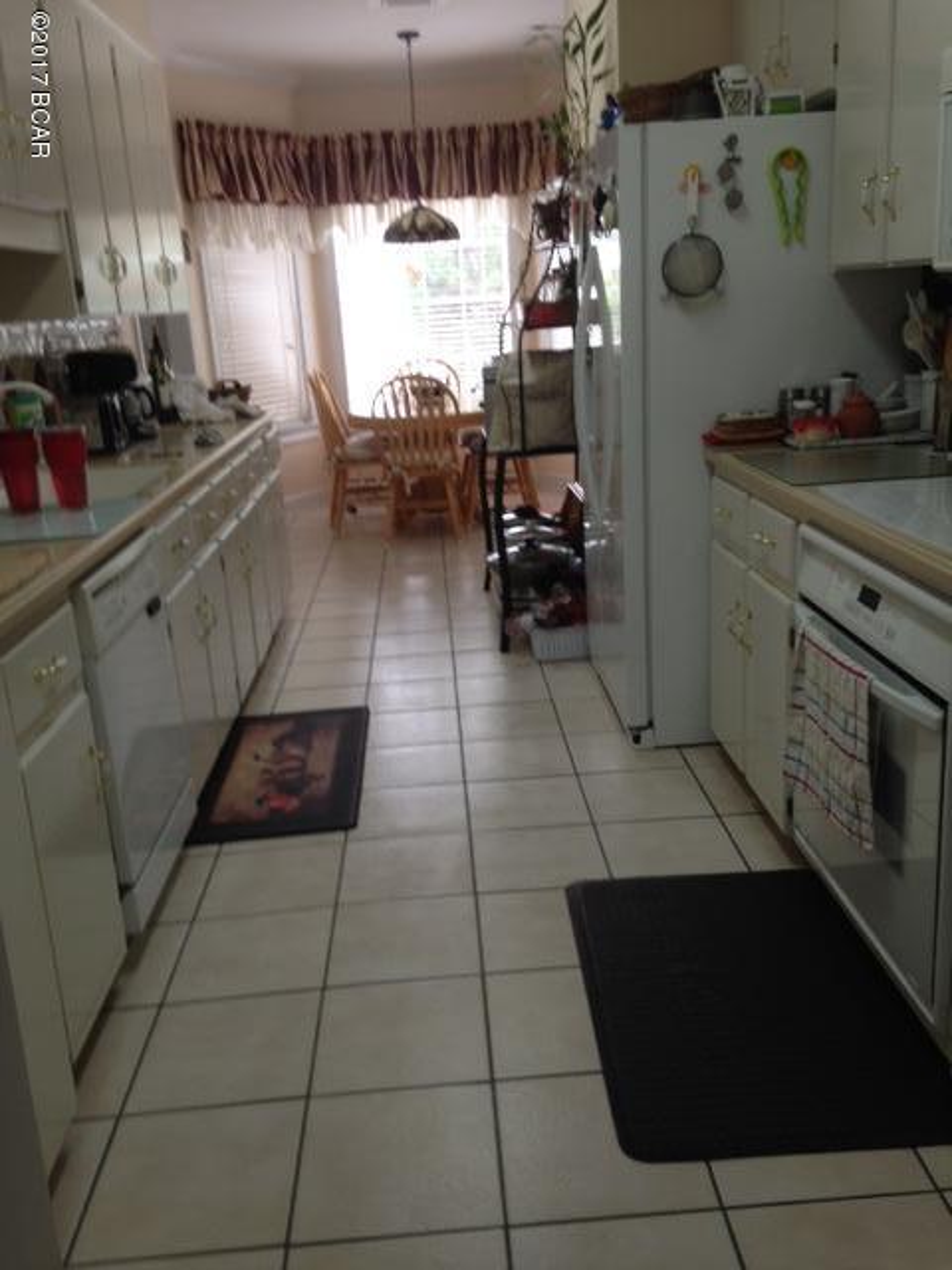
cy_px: 635
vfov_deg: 55.4
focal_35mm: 33
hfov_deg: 42.9
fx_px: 1210
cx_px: 476
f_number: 2.4
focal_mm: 4.12
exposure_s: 1/30
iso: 50
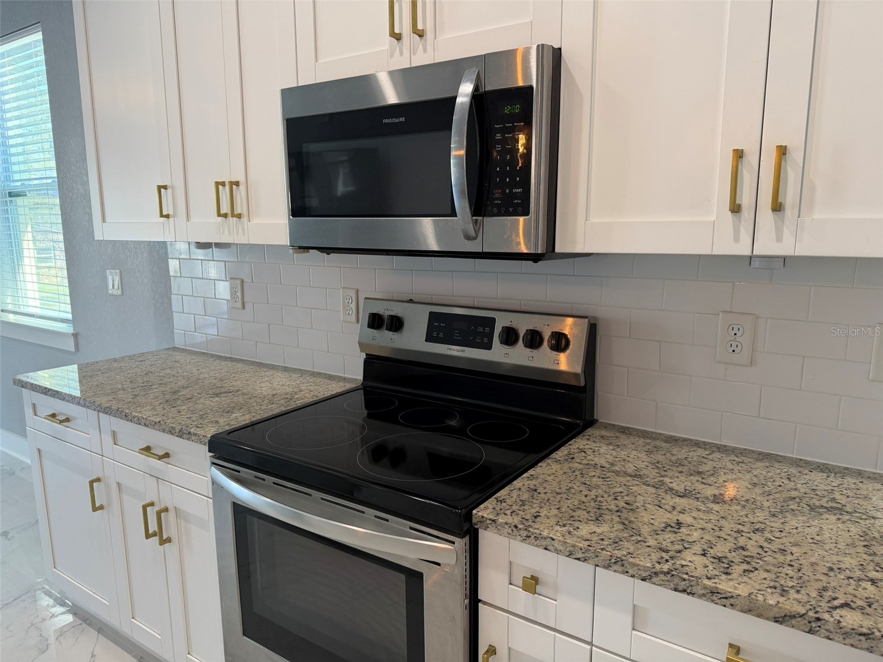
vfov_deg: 56.8
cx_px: 442
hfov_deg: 71.6
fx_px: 612
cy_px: 331
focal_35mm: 24
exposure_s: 1/120
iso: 125
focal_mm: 6.76
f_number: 1.78
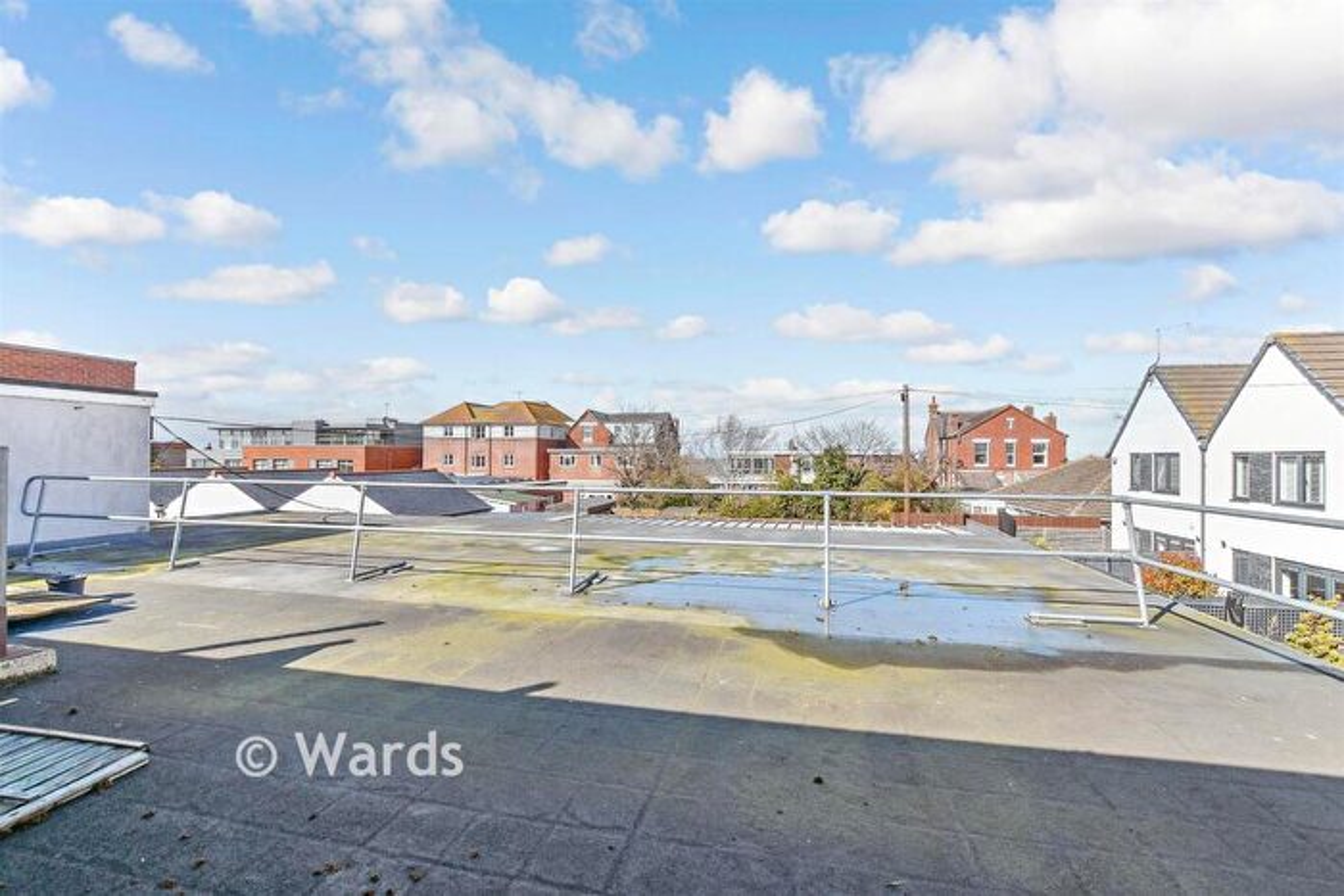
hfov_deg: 100.4
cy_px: 448
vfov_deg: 77.4
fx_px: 560
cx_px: 672
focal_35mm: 15
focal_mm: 10
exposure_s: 1/320
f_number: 8
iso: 160
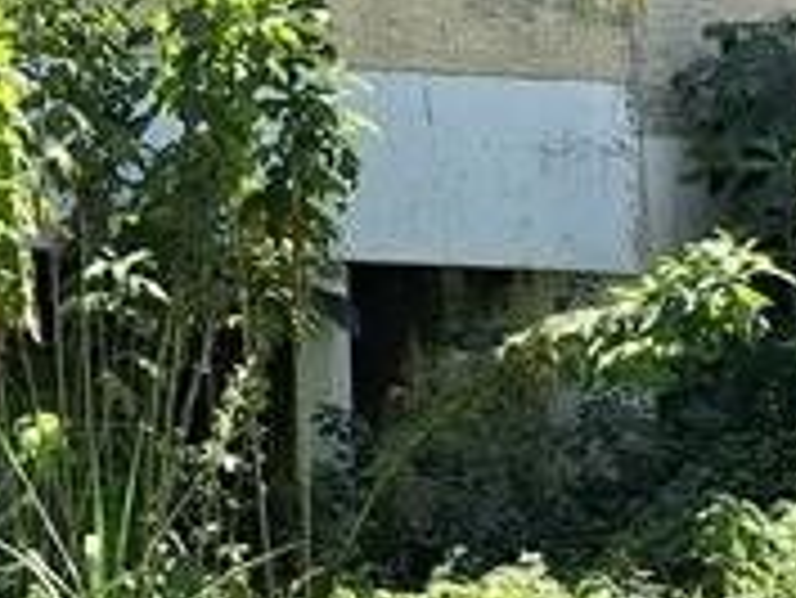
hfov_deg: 17.2
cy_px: -540
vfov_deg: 12.7
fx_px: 2393
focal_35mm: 104
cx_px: -360
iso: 40
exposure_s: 1/1815
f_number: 1.8
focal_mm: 5.54
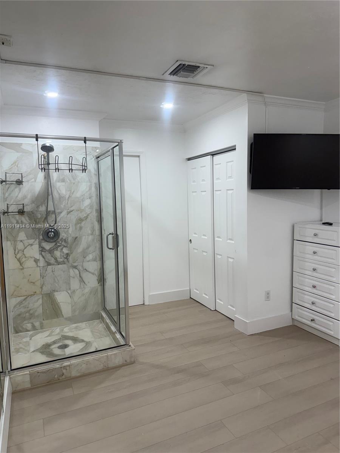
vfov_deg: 71.6
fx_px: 314
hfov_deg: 56.8
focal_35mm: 24
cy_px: 226
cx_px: 170
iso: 125
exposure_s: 1/120
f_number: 1.78
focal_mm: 6.76
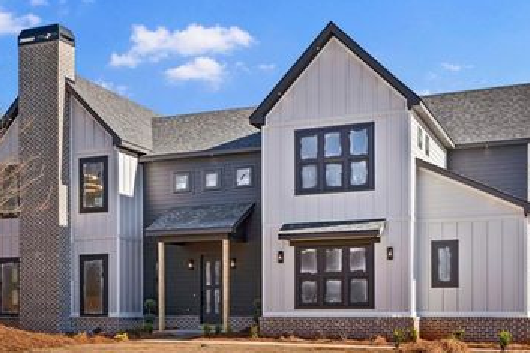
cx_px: 216
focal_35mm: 51
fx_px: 750
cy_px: 196
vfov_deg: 26.4
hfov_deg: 38.8
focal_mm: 24
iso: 100
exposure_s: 1/400
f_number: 6.3
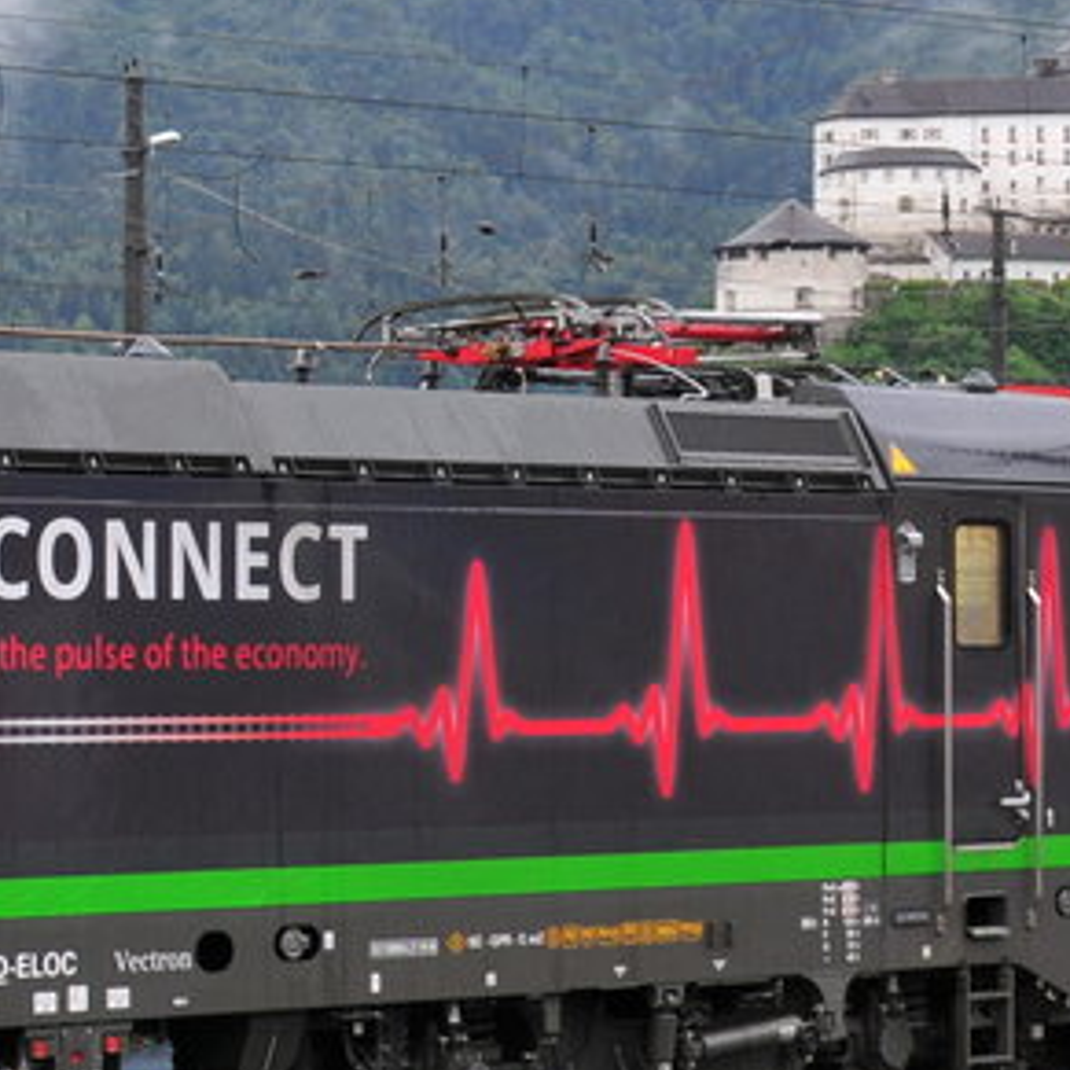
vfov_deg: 13.8
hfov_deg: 12.9
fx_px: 4406
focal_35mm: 126
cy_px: 620
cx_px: -680
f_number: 9
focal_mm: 24
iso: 250
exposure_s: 1/100
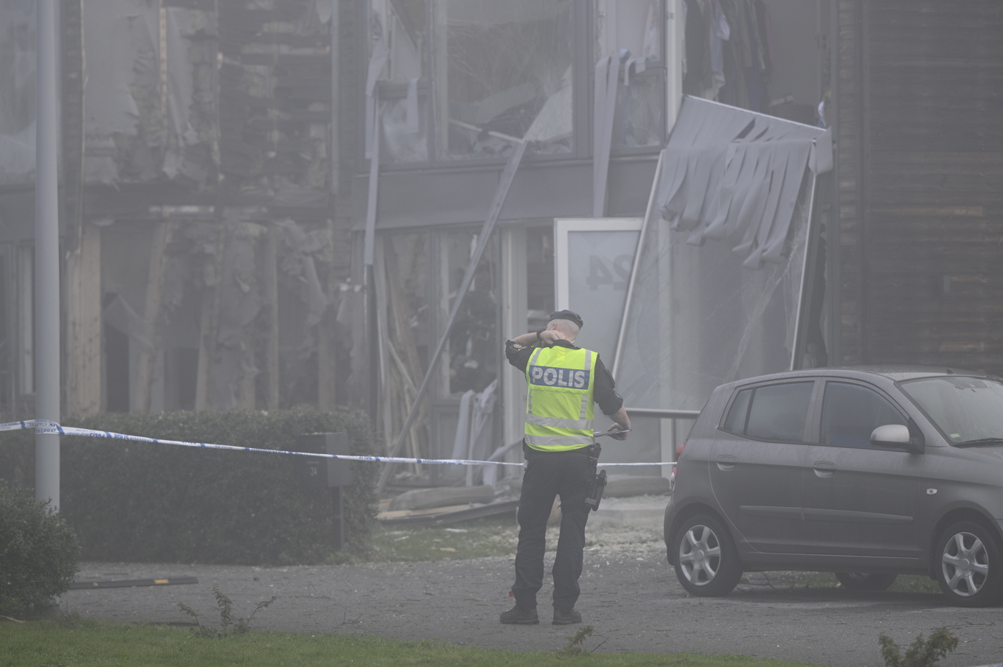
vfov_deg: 7.0
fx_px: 5429
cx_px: 502
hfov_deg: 10.6
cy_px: 334
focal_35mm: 195
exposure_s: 1/320
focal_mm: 130
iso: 140
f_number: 2.8
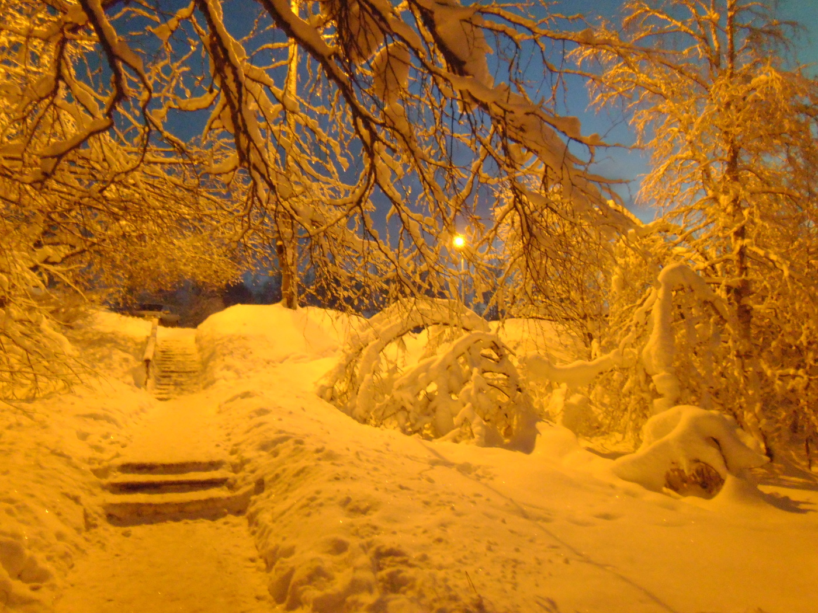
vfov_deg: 53.1
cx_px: 409
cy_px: 306
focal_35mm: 26
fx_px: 614
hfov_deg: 67.3
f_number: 2.8
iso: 500
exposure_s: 1/8
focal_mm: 4.7
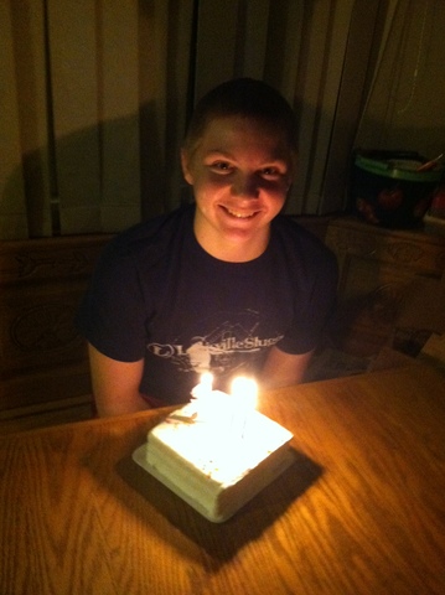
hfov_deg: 40.6
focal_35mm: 35
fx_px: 601
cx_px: 222
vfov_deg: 52.7
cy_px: 298
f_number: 2.8
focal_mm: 3.85
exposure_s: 1/15
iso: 1000
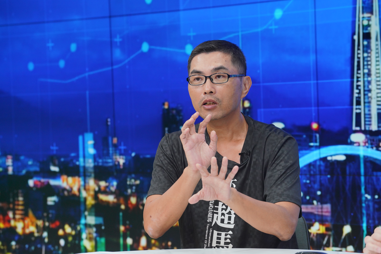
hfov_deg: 13.0
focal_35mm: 158
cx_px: 190
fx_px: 1672
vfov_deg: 8.7
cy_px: 127
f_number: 5.6
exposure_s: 1/250
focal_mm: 158
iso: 1600
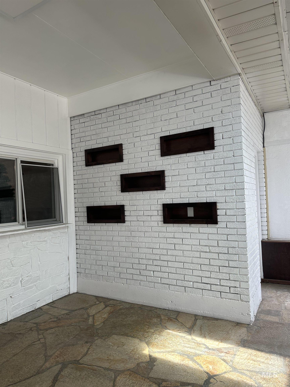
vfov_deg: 71.6
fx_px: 268
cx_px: 145
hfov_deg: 56.8
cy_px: 194
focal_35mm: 24
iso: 100
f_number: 1.78
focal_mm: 6.86
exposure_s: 1/120
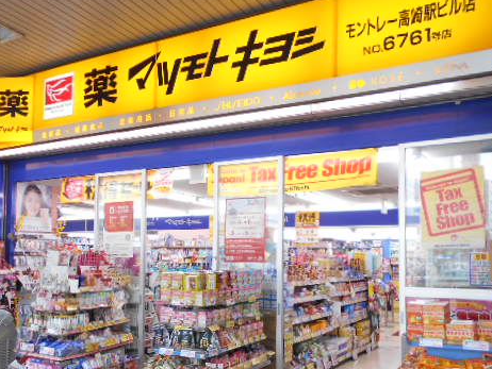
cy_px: 233
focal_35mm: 36
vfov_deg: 39.4
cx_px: 184
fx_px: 512
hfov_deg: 50.8
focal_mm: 4.6
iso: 80
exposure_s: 1/30
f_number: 3.2
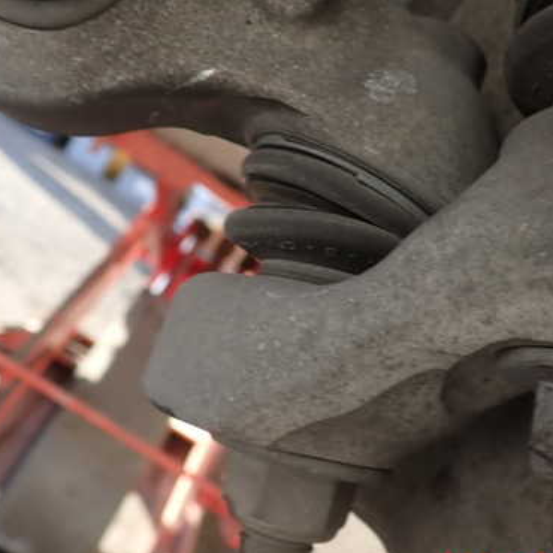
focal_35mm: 43
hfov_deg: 39.0
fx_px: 777
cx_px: 335
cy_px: 251
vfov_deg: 39.1
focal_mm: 5.4
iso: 100
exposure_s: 1/80
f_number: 2.3
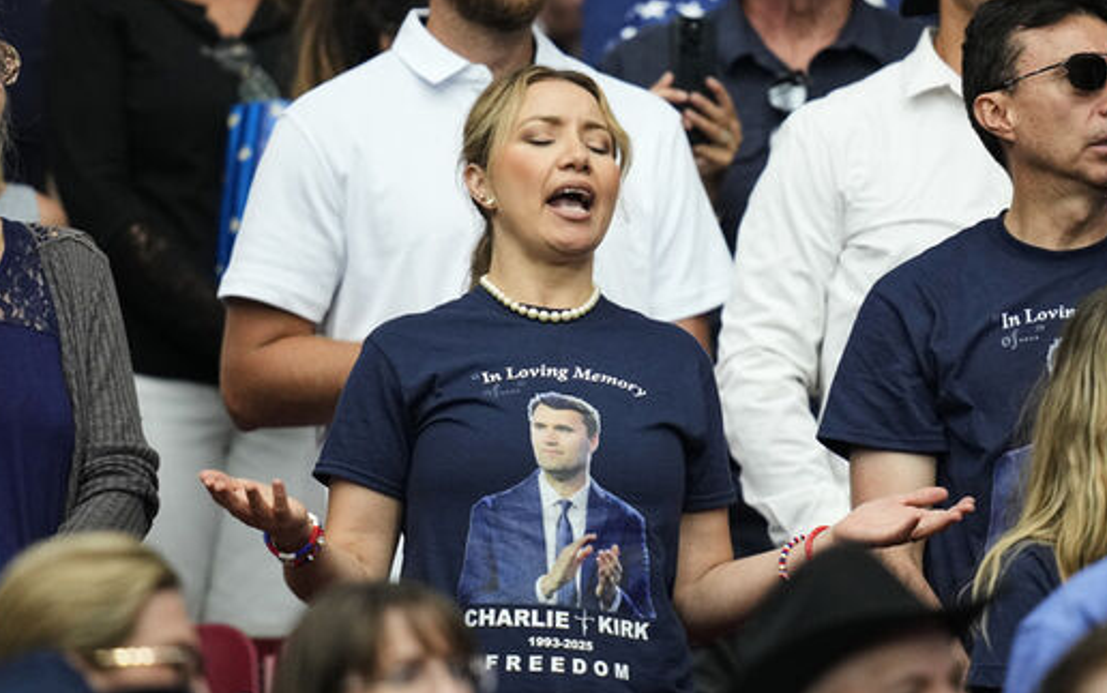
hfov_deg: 2.9
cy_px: 299
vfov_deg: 1.8
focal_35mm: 736
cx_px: 663
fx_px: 22214
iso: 2000
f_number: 2.8
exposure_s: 1/500
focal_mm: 400
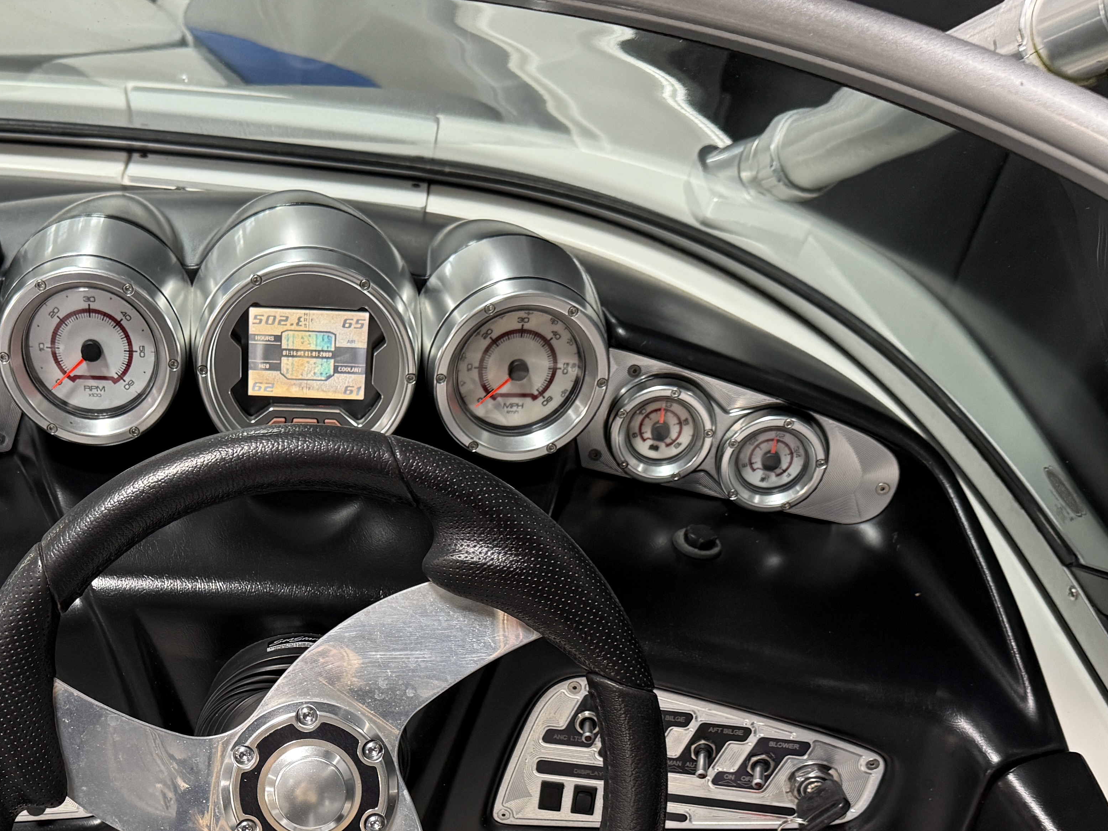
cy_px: 747
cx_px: 362
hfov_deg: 42.3
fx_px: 1408
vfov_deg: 31.4
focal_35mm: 44
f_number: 1.78
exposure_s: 1/60
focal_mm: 6.76
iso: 250
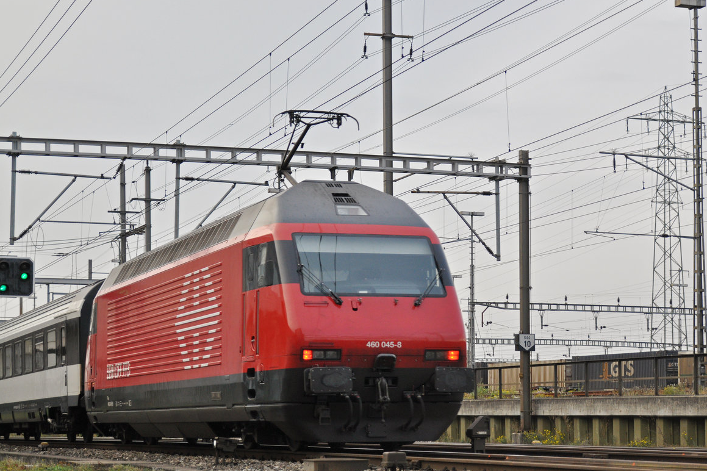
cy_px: 239
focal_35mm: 90
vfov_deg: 15.2
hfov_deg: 22.6
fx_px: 1767
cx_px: 361
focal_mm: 58
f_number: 2.8
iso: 640
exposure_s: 1/800
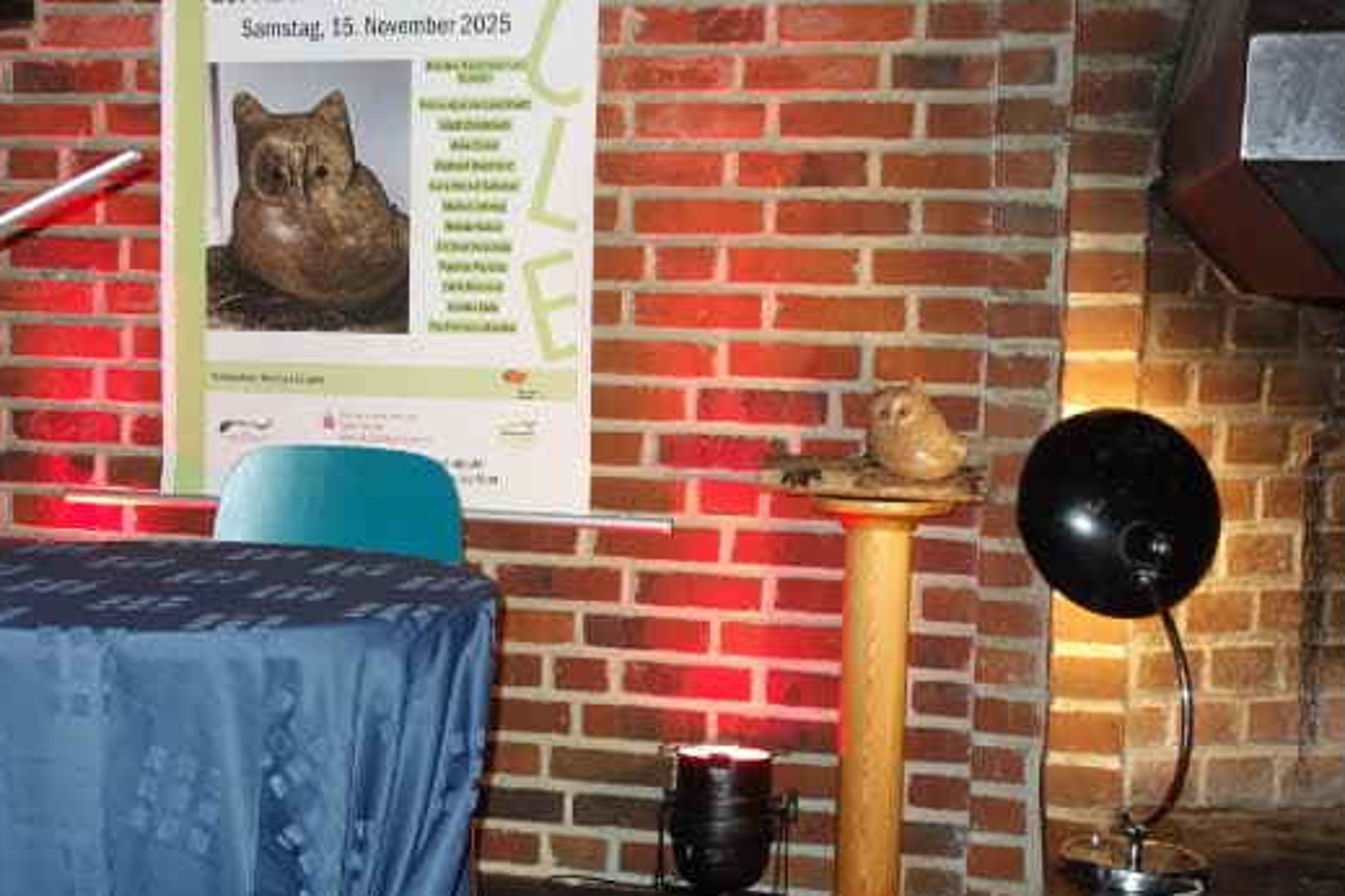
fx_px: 2129
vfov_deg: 23.8
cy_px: 483
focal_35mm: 57
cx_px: 428
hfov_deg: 34.7
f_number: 2.8
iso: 640
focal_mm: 13.9
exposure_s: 1/40
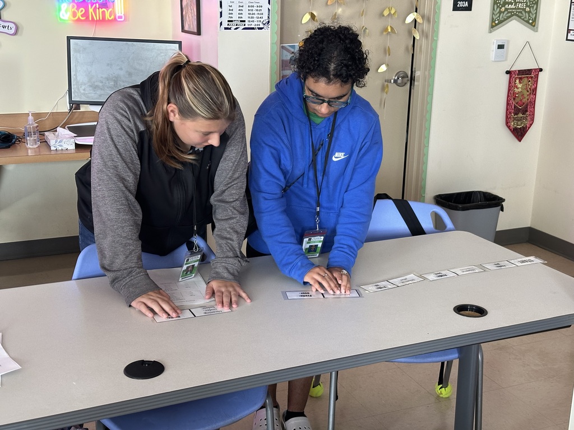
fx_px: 796
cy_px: 215
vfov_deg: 30.3
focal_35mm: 48
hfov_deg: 39.7
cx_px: 287
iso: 250
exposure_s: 1/32
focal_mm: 6.86
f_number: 1.78
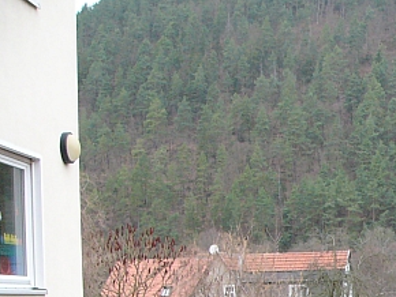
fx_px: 1065
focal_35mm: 93
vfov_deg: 15.4
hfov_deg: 19.6
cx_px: 496
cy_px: 348
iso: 200
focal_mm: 6
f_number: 2.8
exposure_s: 1/60
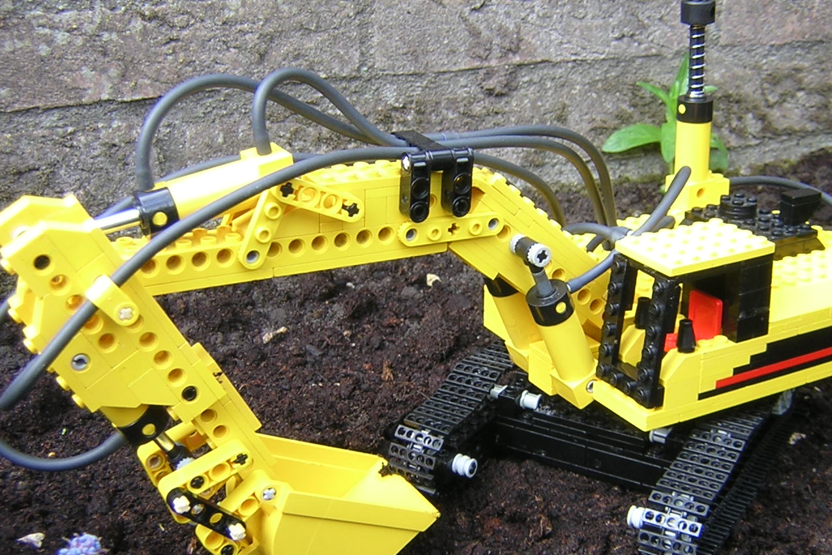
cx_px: 485
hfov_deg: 41.8
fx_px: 1086
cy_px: 306
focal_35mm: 47
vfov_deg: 28.6
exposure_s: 1/52.5
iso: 100
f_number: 2.6
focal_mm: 4.7
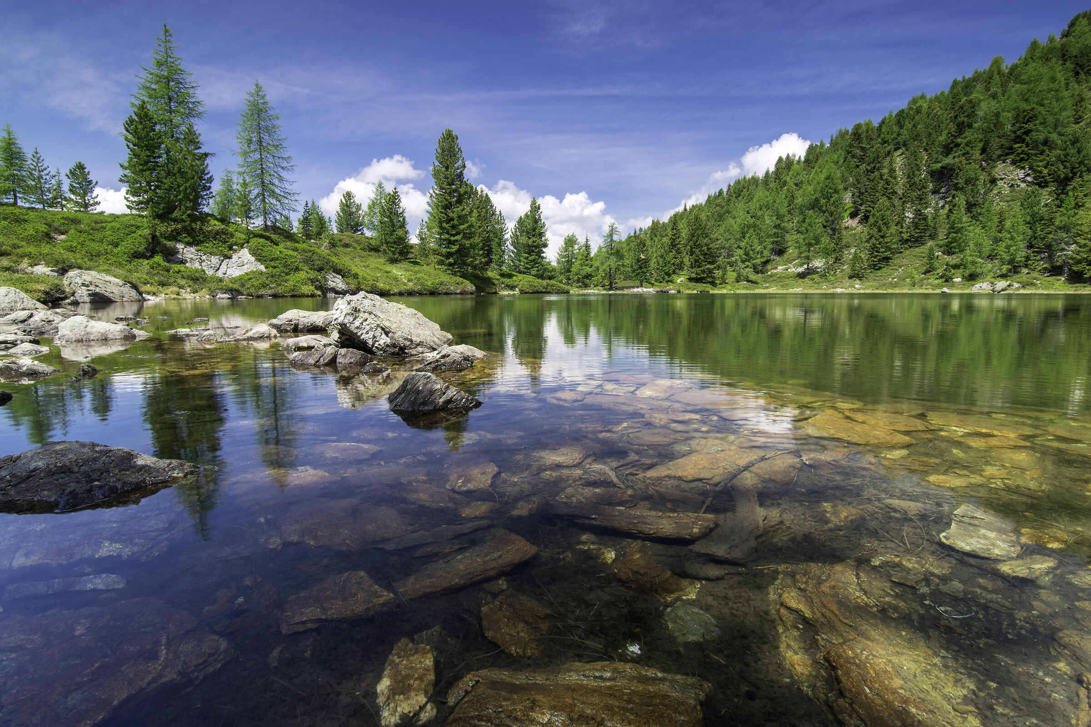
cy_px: 364
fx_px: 591
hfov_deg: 85.4
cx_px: 546
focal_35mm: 20
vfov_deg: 63.2
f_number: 11
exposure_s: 1/13
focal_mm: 13
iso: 100
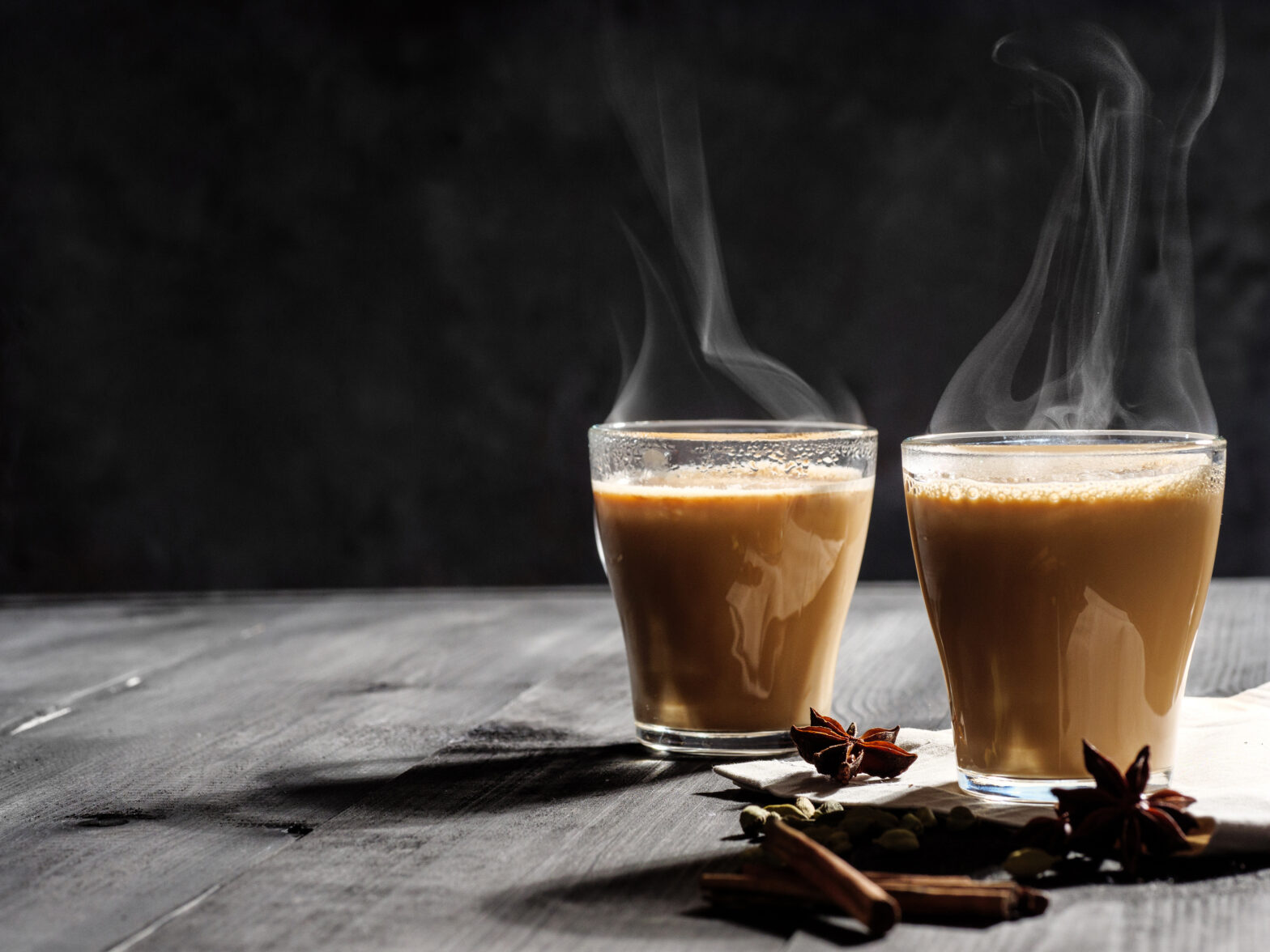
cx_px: 635
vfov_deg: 12.3
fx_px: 4403
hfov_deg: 16.4
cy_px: 476
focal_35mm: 120
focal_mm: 60
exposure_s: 1/200
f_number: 5.6
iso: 250
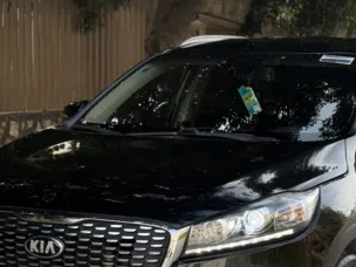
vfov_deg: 14.4
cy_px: 267
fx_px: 1039
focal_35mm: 101
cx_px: 259
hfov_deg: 19.3
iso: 80
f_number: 1.78
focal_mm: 6.76
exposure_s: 1/545
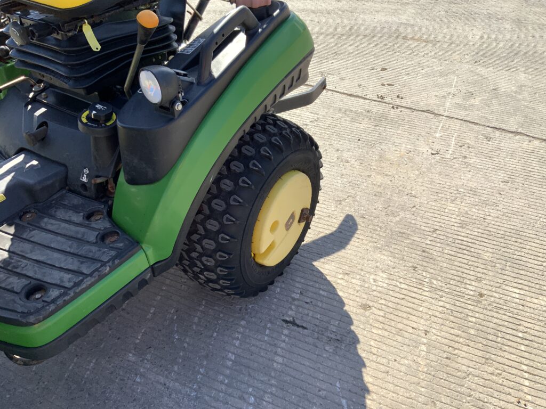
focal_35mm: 29
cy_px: 204
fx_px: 457
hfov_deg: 61.7
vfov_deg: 48.2
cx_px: 273
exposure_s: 1/657
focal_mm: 3
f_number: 1.8
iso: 16
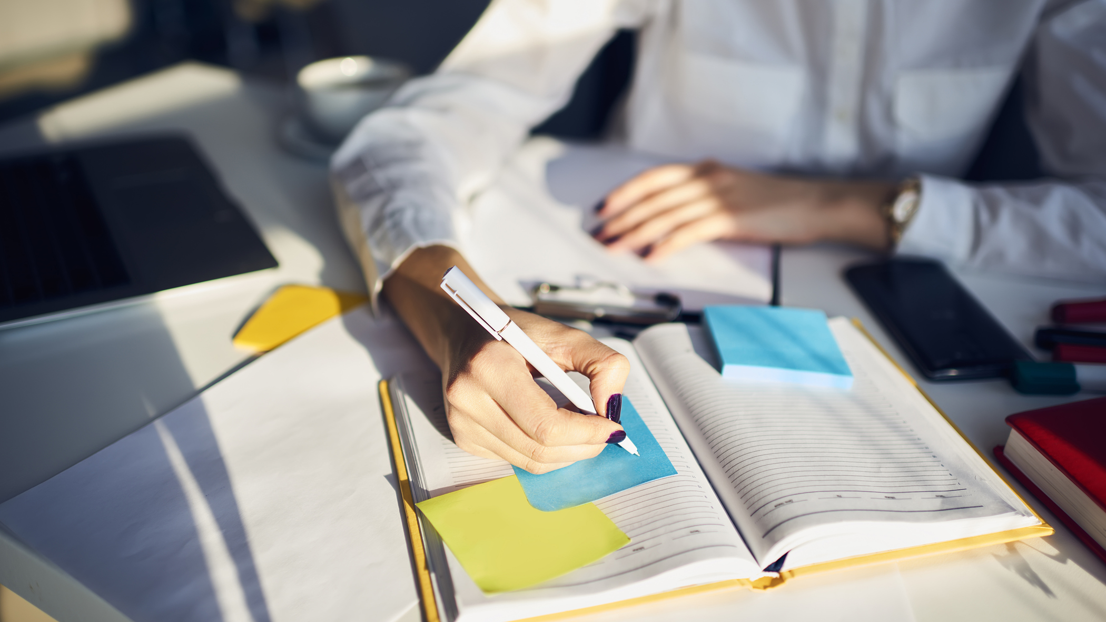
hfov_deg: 54.0
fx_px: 1085
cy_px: 309
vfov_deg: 32.0
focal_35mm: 37
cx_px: 555
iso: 100
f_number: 1.8
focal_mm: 35
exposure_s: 1/640
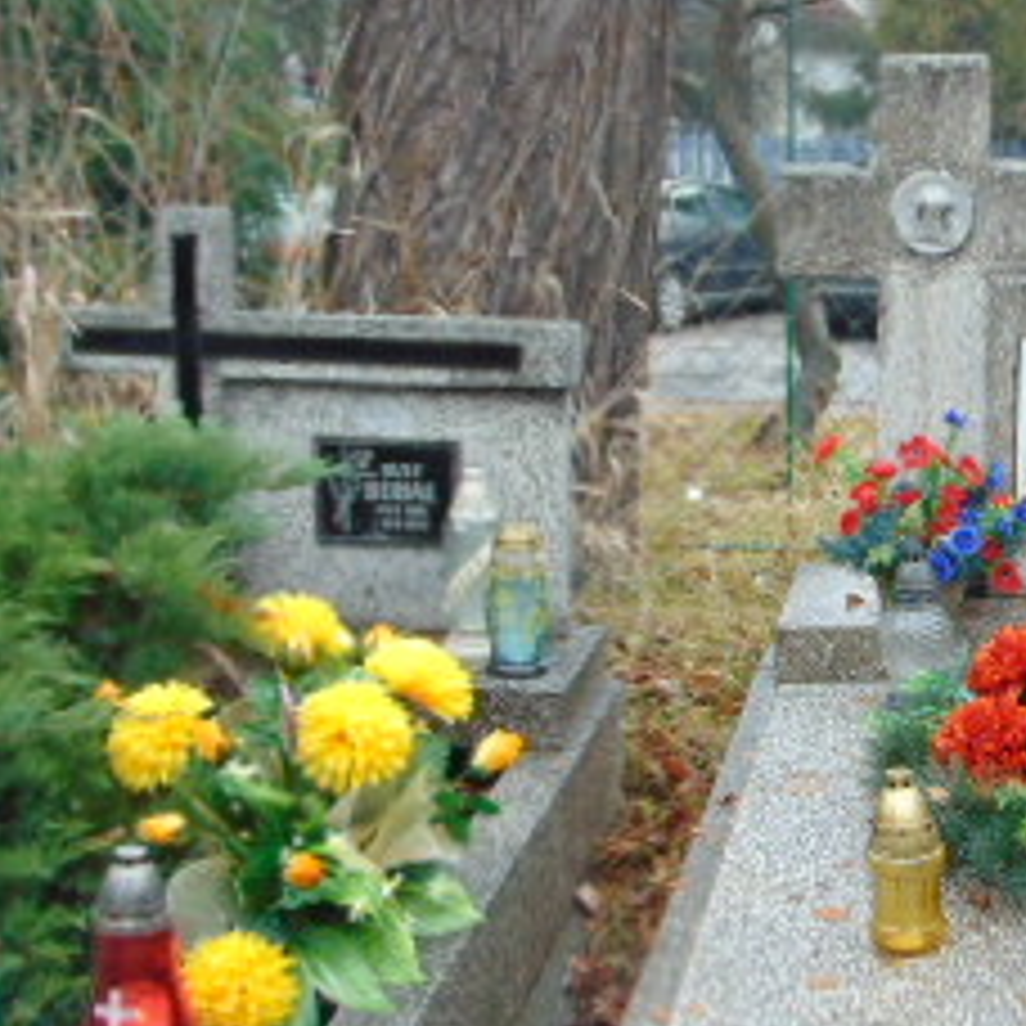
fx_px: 2079
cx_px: 932
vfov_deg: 27.5
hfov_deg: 26.7
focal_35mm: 62
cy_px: 716
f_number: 3
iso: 100
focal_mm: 4.5
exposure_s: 1/125
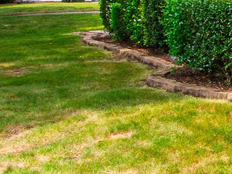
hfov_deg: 16.7
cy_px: -4
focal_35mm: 90
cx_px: 455
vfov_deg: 16.1
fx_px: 603
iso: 200
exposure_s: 1/125
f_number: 8
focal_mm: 10
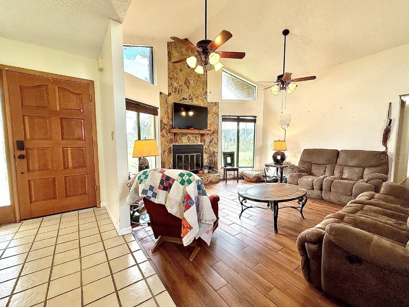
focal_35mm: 15
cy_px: 158
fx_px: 177
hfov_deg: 98.2
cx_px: 202
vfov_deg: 81.7
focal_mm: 2.22
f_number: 2.2
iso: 160
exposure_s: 1/120
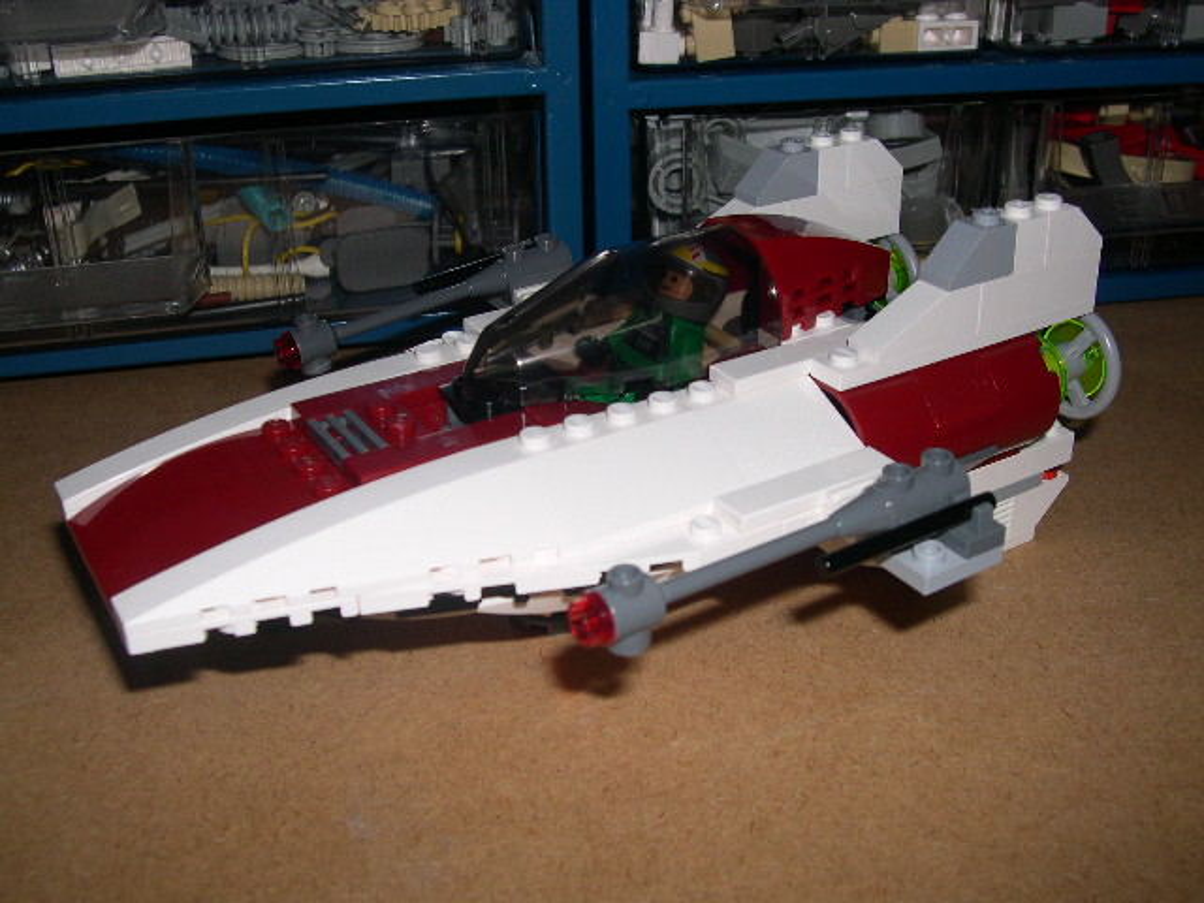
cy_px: 452
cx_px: 602
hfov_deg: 49.0
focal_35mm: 38
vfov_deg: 37.7
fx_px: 1322
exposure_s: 1/60
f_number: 7.6
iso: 100
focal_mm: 8
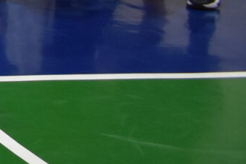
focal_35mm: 205
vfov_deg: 6.2
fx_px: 1401
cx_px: -621
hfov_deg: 7.8
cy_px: -333
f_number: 3.5
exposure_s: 1/60
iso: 800
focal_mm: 18
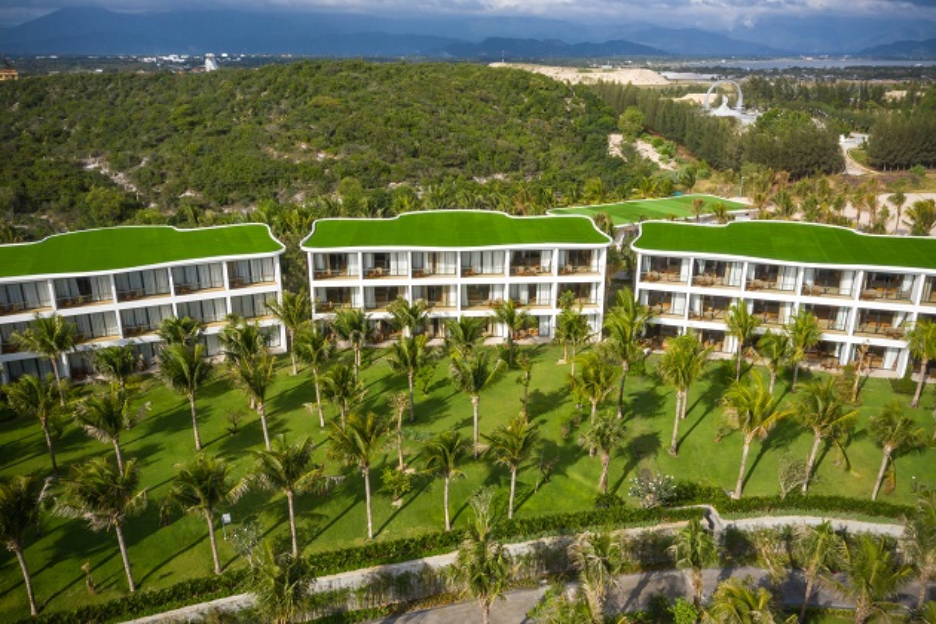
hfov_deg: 65.5
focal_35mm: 28
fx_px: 728
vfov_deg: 46.4
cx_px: 468
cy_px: 312
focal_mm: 10.26
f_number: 11
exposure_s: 1/240
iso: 100
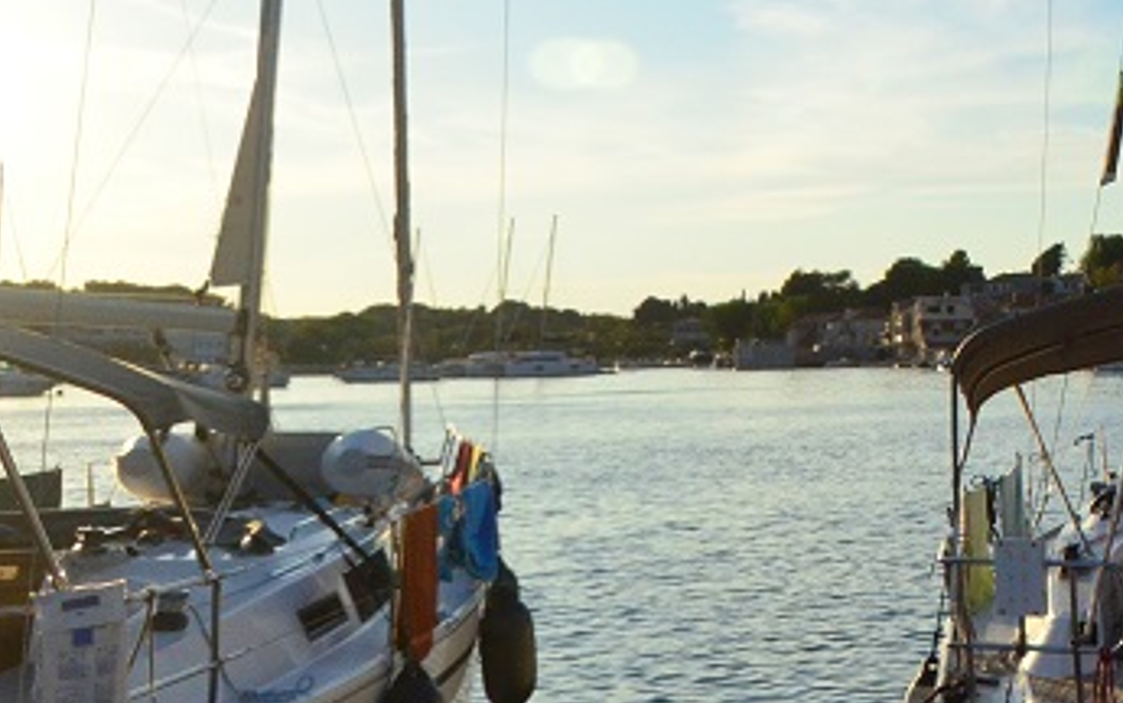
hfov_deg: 29.8
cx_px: 1492
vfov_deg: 23.6
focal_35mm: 53
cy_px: 34
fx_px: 1623
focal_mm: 12
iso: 1250
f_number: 5.6
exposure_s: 1/8000
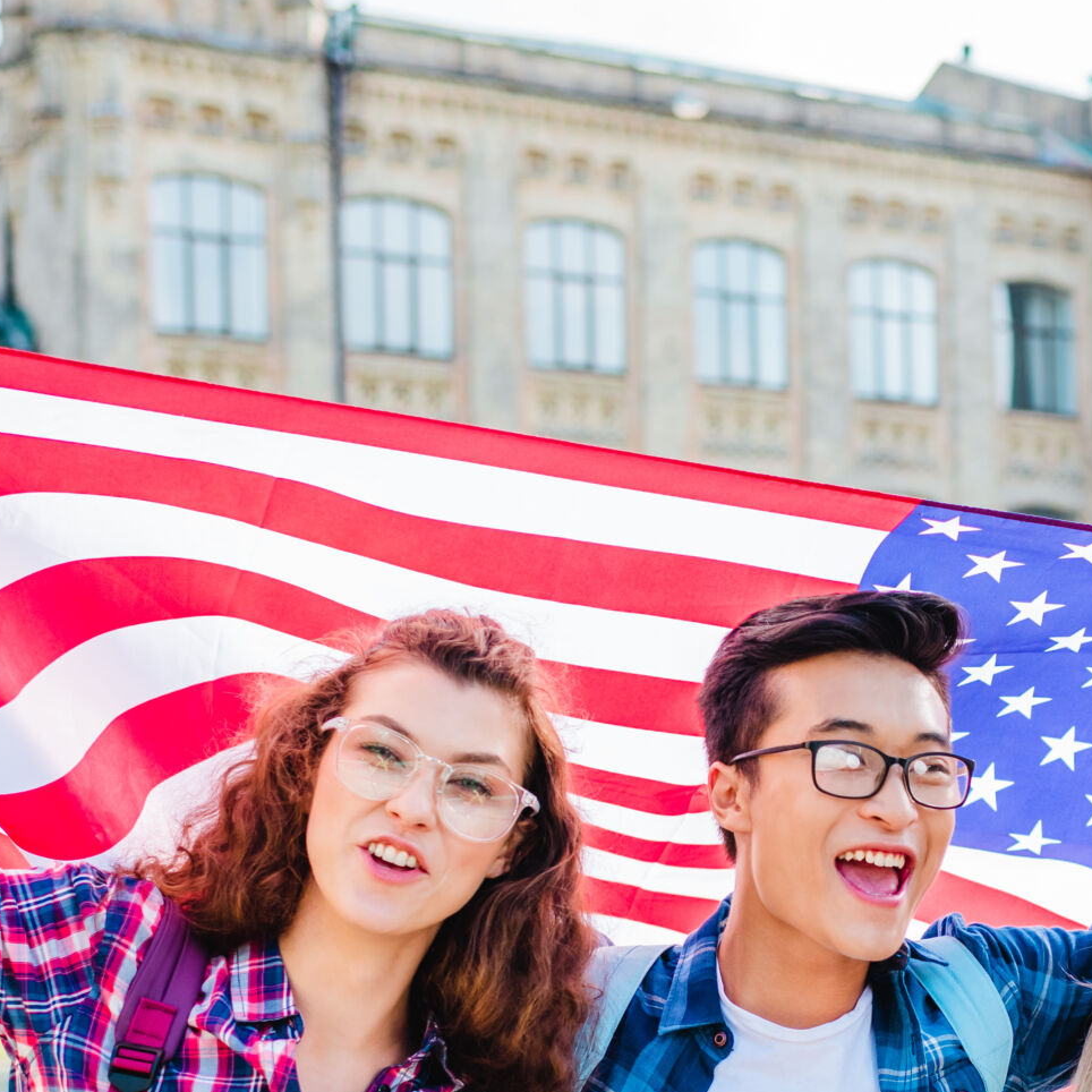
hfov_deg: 21.6
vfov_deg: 21.6
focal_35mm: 79
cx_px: 907
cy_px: 917
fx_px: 2820
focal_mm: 35
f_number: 2.8
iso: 250
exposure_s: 1/1600
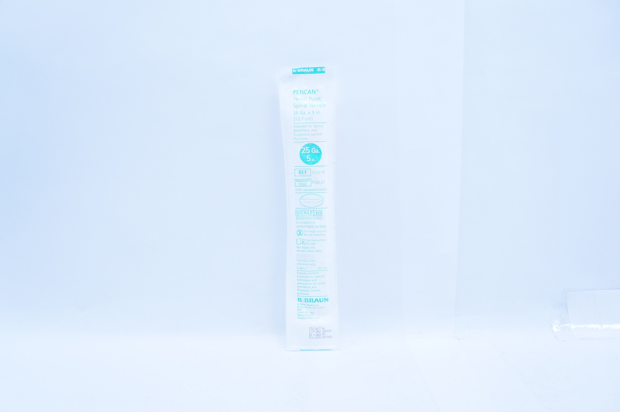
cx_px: 310
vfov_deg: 43.5
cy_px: 206
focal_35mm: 30
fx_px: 516
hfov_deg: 62.0
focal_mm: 20
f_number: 4
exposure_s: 1/250
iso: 800
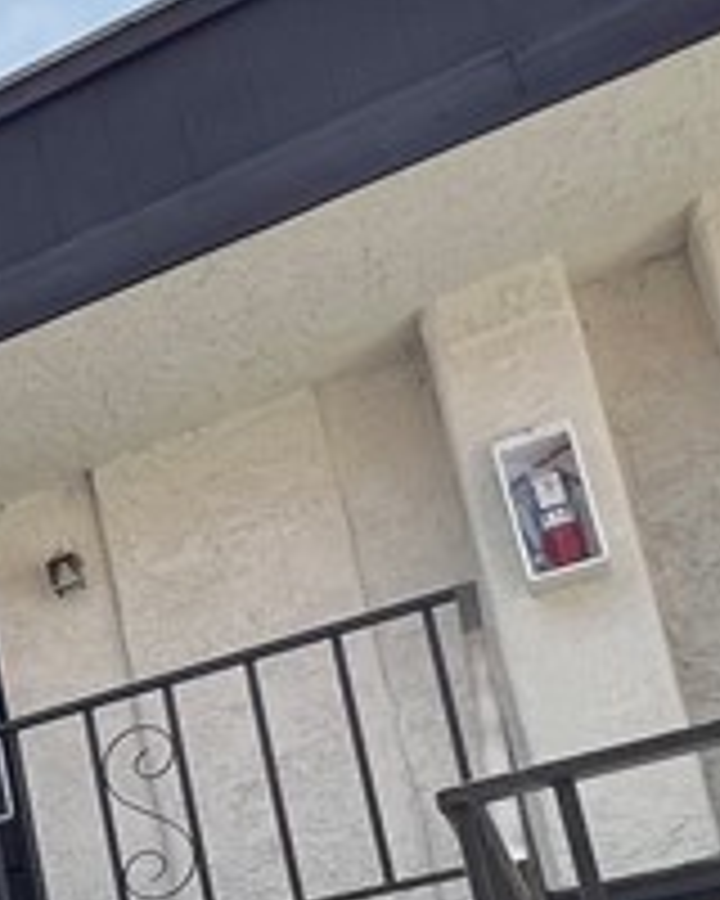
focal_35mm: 65
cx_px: -756
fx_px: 1731
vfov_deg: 26.1
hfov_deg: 16.9
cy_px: 1076
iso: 32
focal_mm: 1.57
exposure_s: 1/723
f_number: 1.8
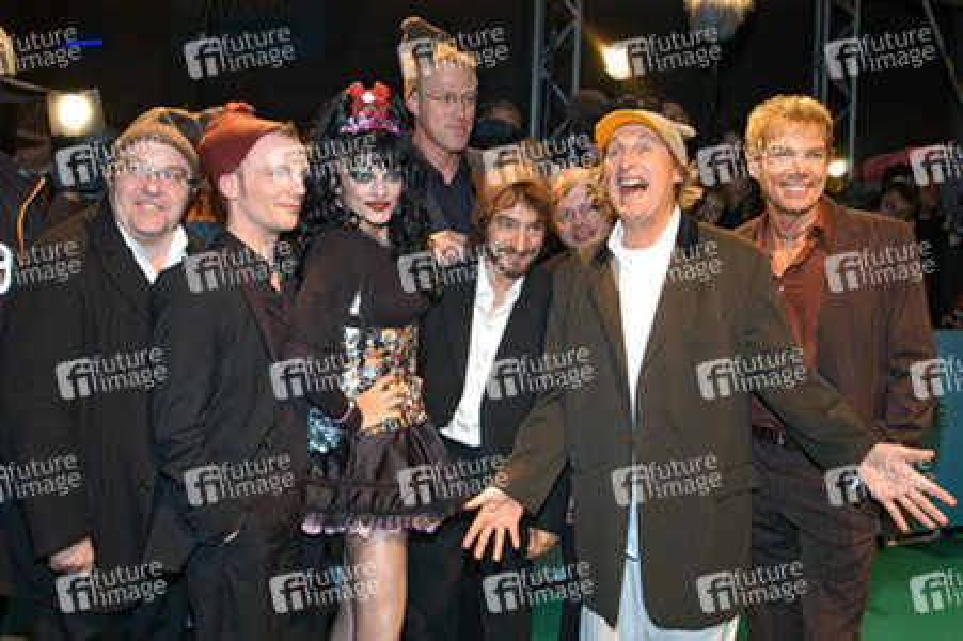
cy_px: 320
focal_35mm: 45
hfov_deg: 43.6
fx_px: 1203
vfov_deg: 29.8
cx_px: 482
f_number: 6.3
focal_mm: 30
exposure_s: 1/60
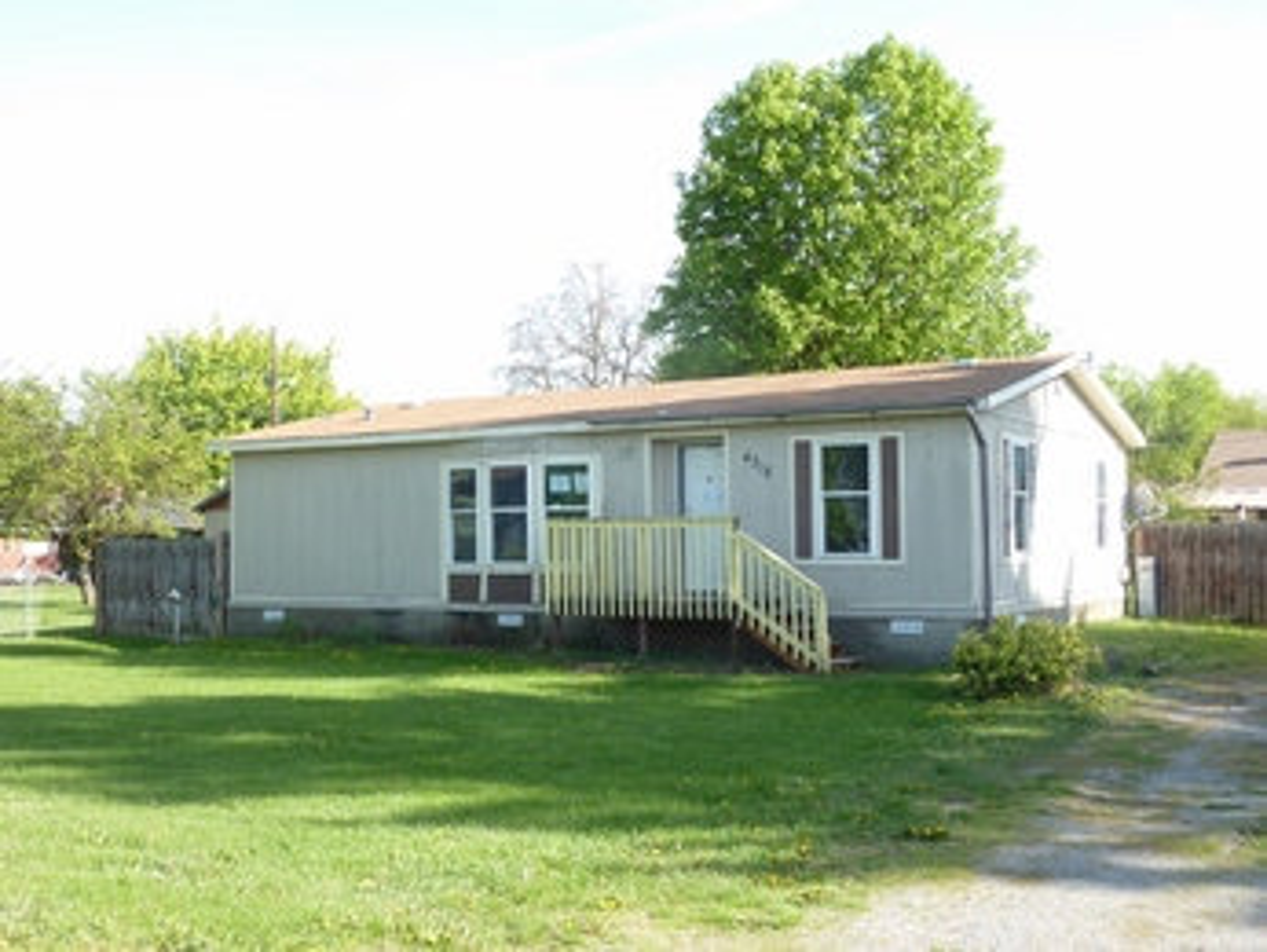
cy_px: 476
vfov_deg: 36.0
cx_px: 634
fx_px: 1465
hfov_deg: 46.8
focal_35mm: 40
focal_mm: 6.5
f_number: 4
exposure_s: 1/160
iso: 80
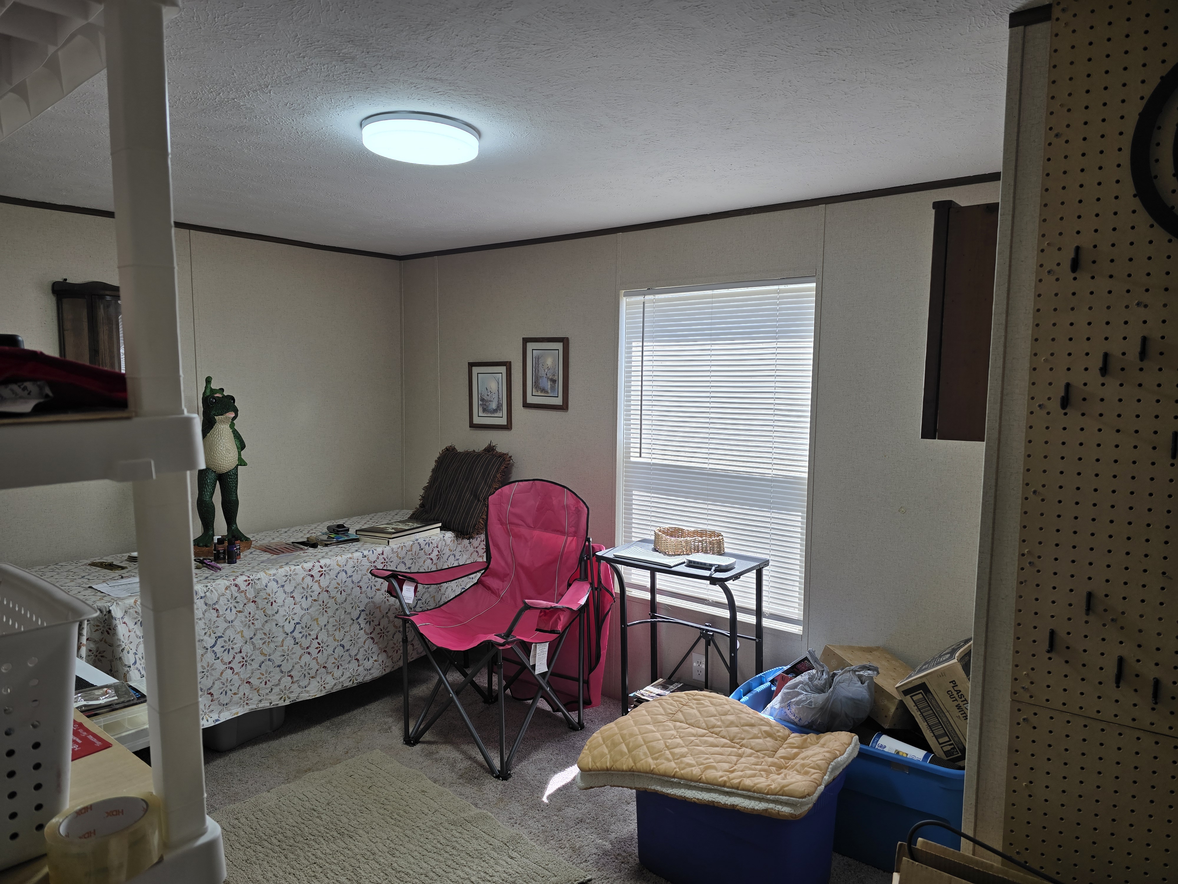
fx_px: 783
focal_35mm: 23
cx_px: 589
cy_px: 442
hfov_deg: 73.9
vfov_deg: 58.9
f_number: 1.7
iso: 12
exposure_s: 1/79.9
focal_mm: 6.3
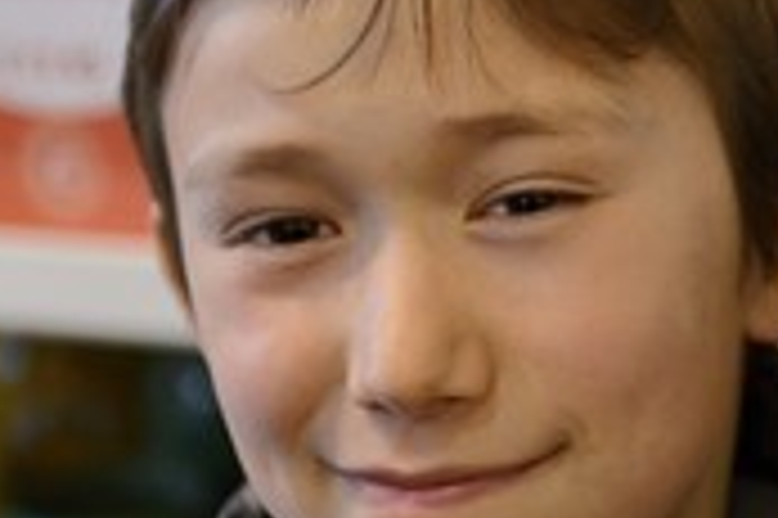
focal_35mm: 170
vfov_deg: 8.1
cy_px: 221
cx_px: 782
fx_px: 3670
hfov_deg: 12.0
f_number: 2.8
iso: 1600
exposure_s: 1/80
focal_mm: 70
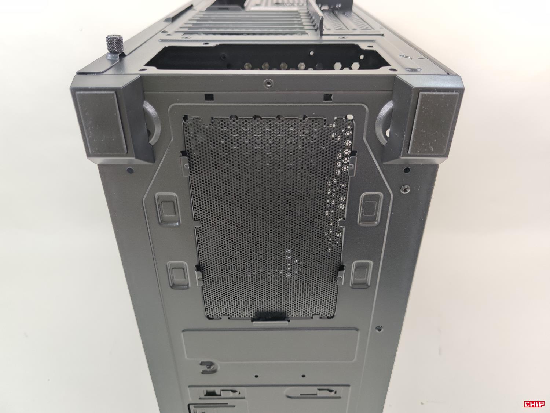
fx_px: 397
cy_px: 206
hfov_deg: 69.4
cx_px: 275
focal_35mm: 25
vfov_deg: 54.9
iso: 78
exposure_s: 1/100
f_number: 1.85
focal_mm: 6.78
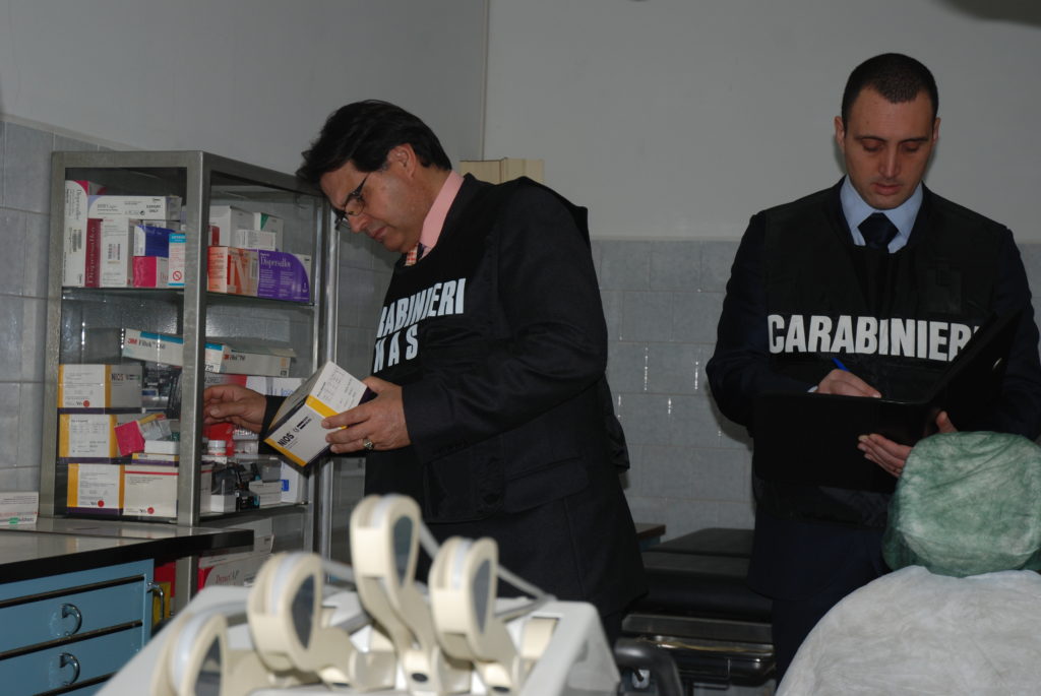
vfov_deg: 20.7
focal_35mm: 66
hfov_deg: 30.5
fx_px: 1910
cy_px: 348
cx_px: 520
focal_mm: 44
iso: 200
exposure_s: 1/60
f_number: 4.5
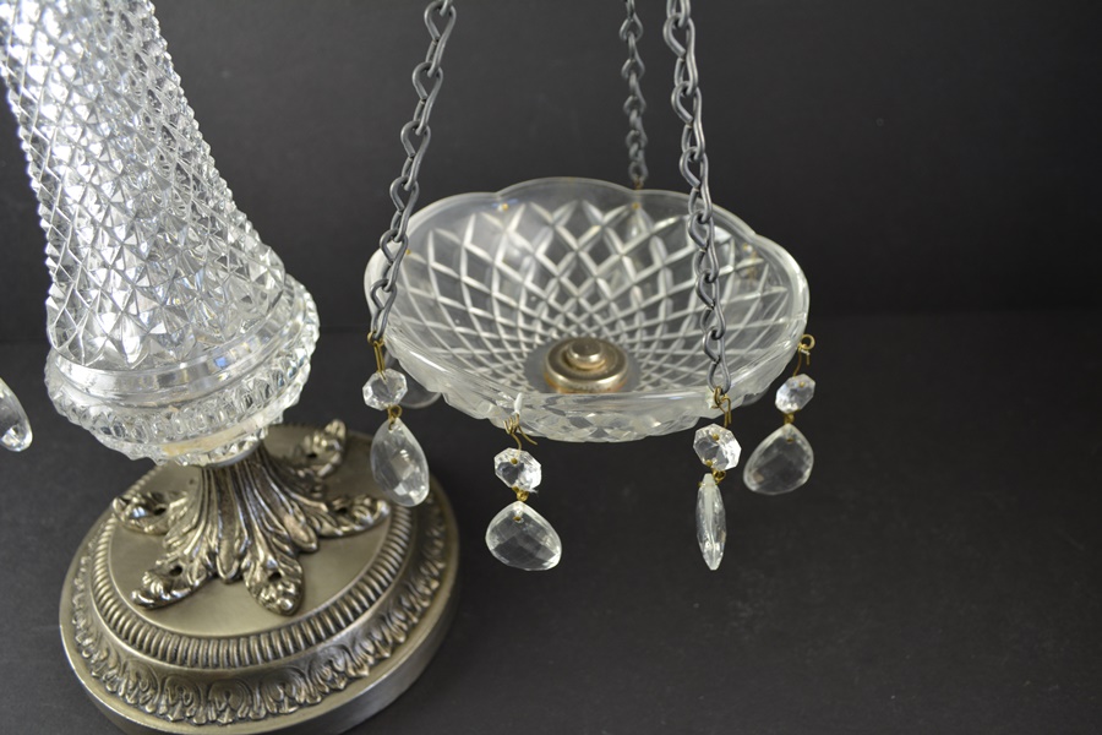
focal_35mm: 30
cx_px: 551
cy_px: 368
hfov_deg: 61.9
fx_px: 918
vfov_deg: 43.6
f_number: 4.5
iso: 400
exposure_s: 1/80
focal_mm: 20
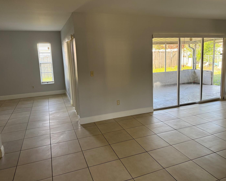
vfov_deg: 53.1
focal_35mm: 27
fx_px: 181
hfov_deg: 64.0
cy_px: 84
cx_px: 121
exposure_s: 1/120
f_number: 1.78
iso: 160
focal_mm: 6.76
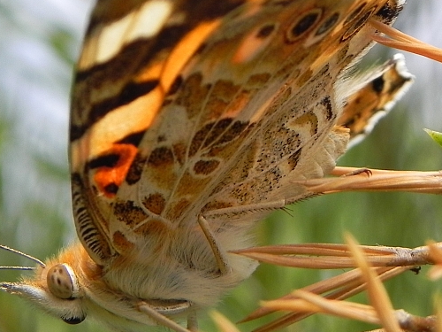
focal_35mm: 174
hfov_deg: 11.4
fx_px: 2222
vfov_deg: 8.5
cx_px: 174
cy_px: 141
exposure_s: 1/411
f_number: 4
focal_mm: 15.1
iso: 160
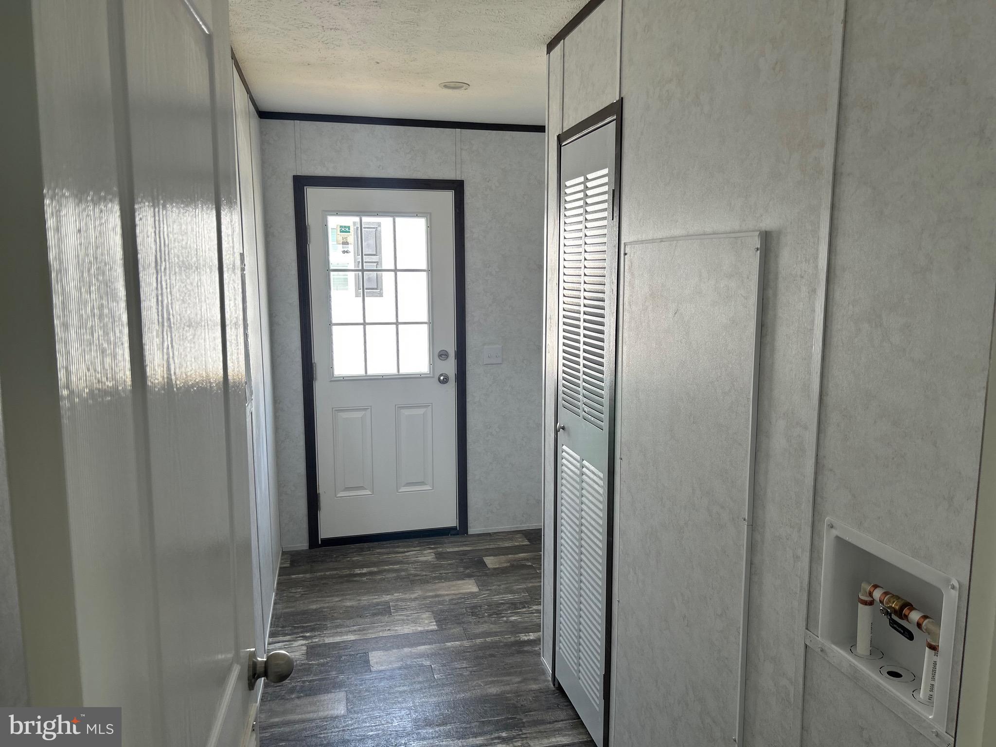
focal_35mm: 26
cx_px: 498
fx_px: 748
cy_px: 374
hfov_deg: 67.3
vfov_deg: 53.1
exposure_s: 1/121
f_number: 1.5
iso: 40
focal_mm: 5.7
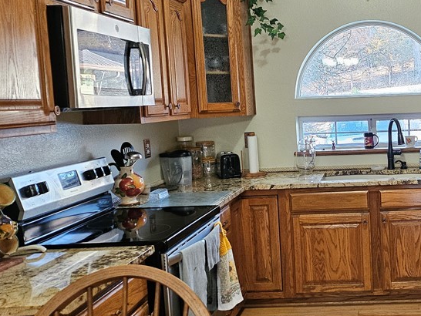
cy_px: 156
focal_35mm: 45
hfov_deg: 39.0
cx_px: 380
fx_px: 548
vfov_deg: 32.2
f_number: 1.8
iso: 500
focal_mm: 5
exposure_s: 1/120
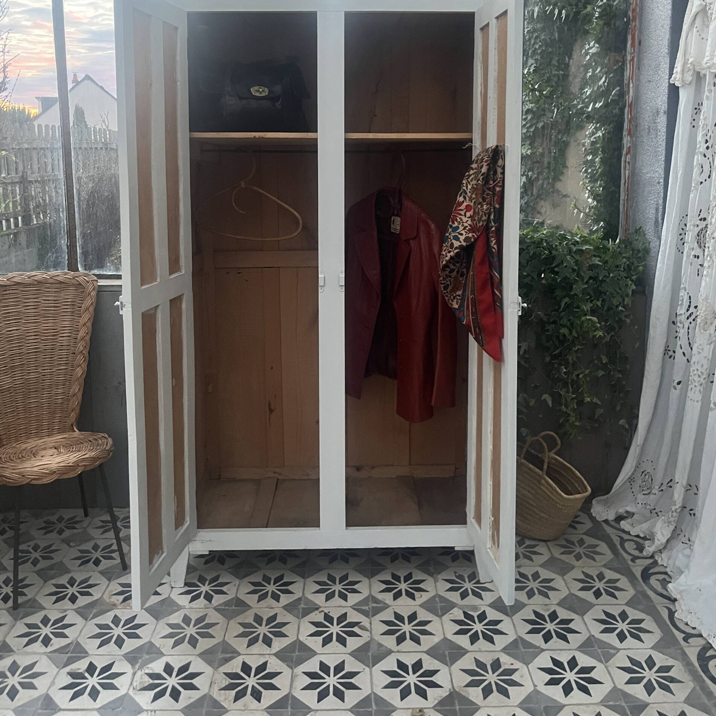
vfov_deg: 51.5
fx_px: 725
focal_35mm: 31
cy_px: 235
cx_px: 359
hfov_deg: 52.5
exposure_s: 1/40
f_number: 1.6
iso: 640
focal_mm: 5.1
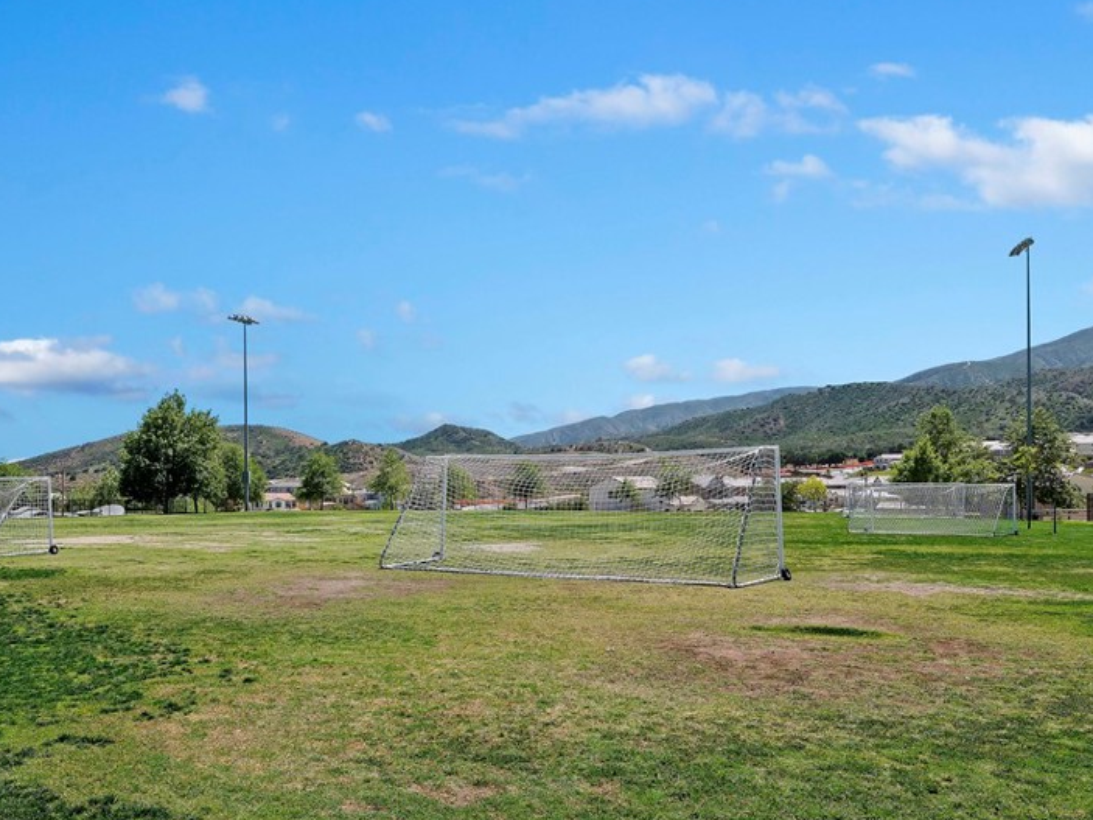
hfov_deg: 62.2
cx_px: 381
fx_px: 884
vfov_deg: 49.5
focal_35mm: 28
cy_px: 488
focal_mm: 20
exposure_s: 1/250
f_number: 20
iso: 500
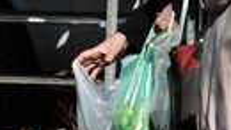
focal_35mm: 469
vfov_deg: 2.6
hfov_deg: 4.5
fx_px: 2872
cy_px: -236
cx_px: 609
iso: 100
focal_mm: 38
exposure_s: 1/320
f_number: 9
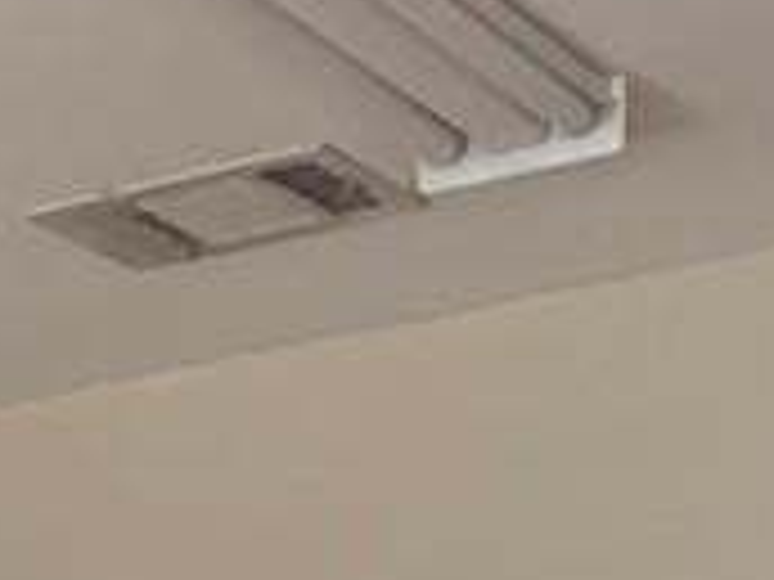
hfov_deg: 12.1
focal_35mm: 155
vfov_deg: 8.3
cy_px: 1655
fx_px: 3466
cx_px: -396
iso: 400
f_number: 1.8
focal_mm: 4.25
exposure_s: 1/60
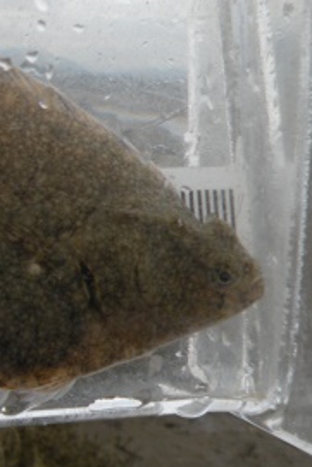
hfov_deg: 16.4
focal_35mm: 76
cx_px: -152
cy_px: 184
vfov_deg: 26.6
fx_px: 987
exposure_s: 1/207
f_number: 6.3
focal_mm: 5.8
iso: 64
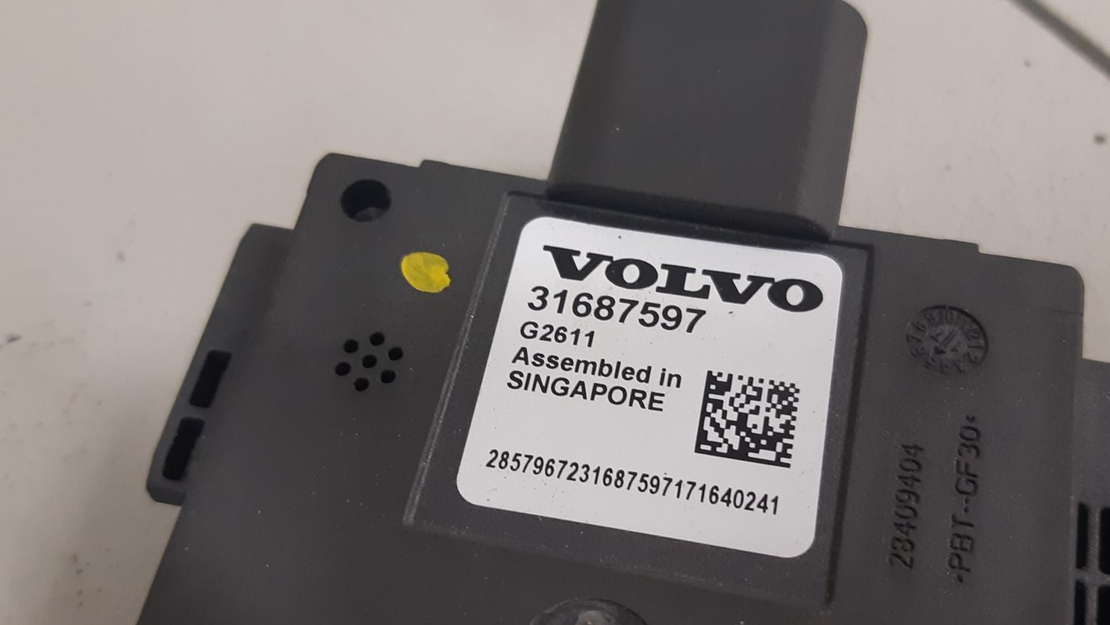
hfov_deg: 51.6
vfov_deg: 30.4
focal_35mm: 39
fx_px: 1148
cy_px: 361
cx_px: 580
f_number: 1.7
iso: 160
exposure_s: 1/50
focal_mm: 3.93
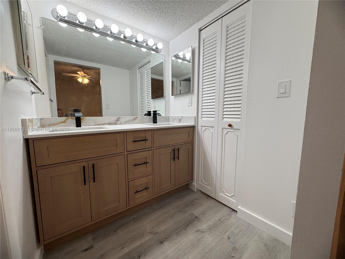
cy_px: 130
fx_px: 140
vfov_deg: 85.7
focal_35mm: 14
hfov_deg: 102.1
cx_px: 172
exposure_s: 1/120
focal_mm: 2.22
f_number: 2.2
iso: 64
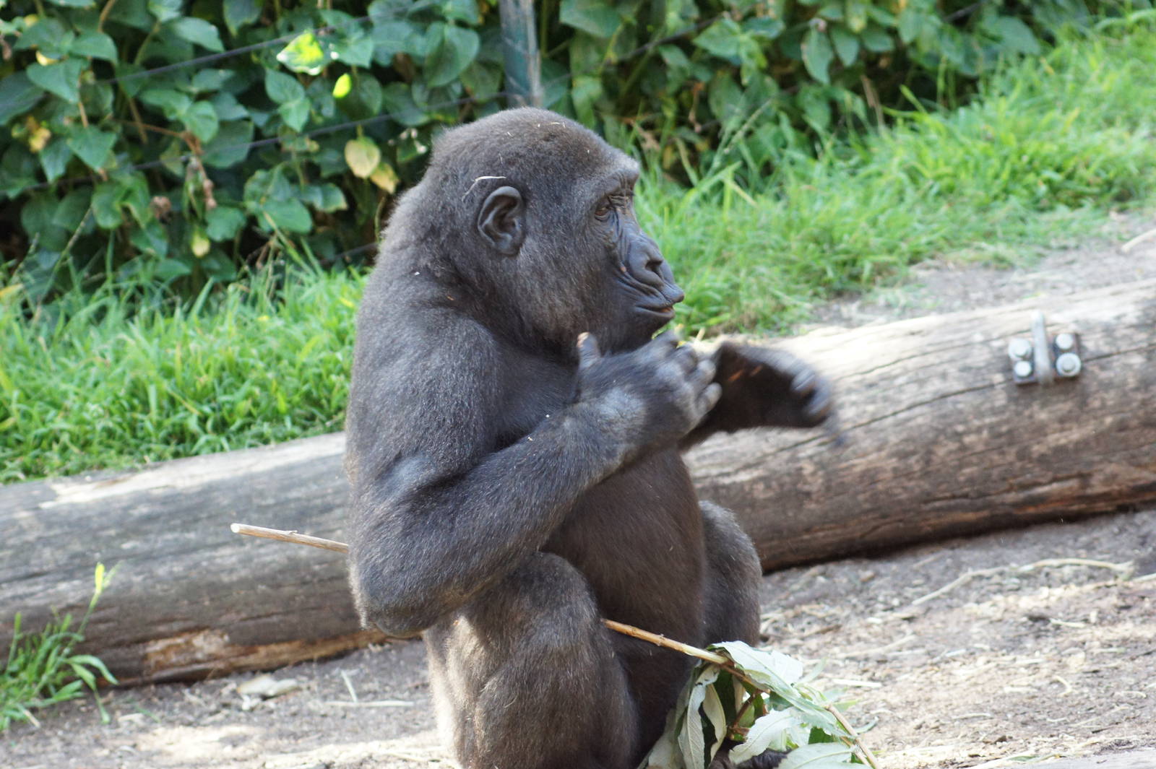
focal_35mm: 202
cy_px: 384
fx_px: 6499
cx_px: 578
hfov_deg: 10.2
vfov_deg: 6.8
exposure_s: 1/200
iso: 1250
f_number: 5.6
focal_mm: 135
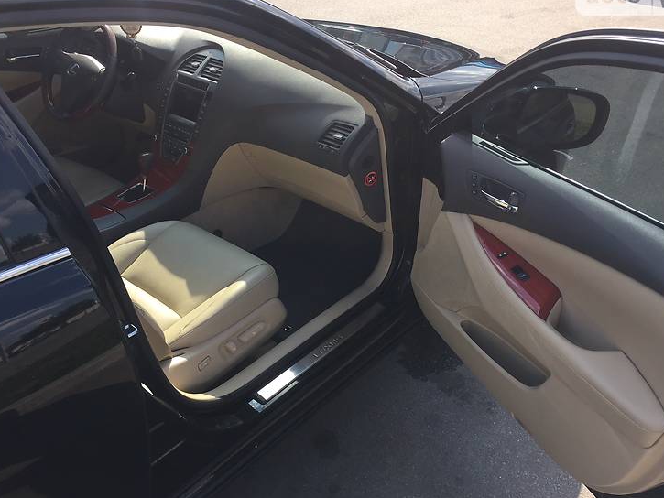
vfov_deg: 44.2
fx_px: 614
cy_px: 240
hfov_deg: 56.8
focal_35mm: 32
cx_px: 354
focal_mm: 4.2
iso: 32
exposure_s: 1/608
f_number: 2.2
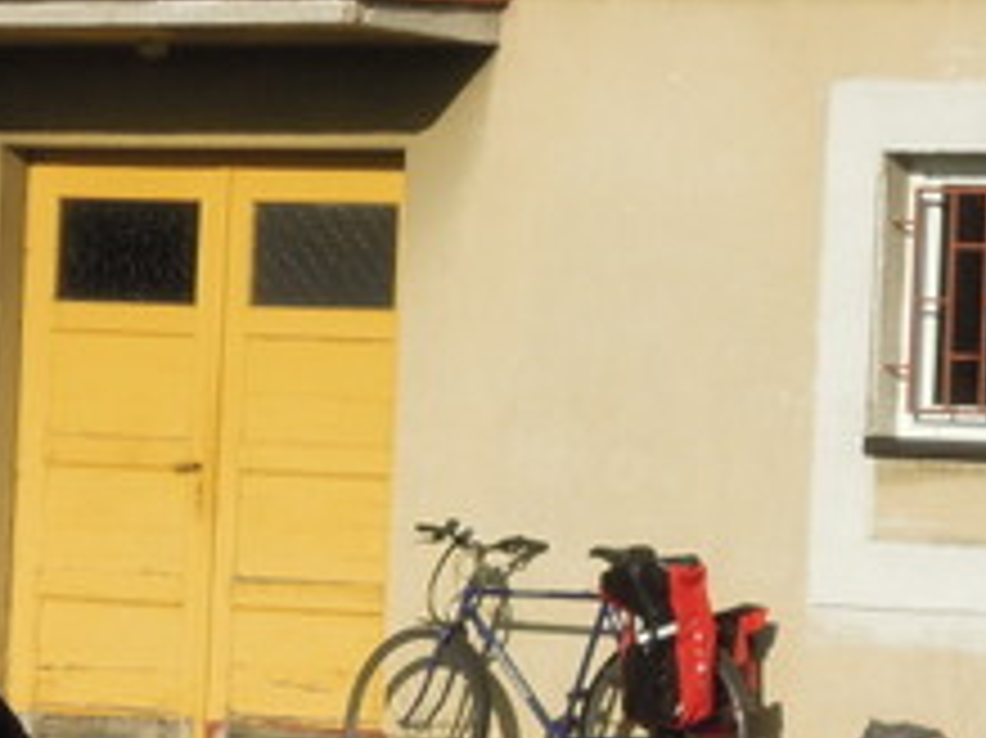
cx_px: 518
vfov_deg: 5.1
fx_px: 8313
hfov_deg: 6.8
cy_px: 896
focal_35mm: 292
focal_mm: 17.9
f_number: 4.9
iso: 160
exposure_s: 1/1000
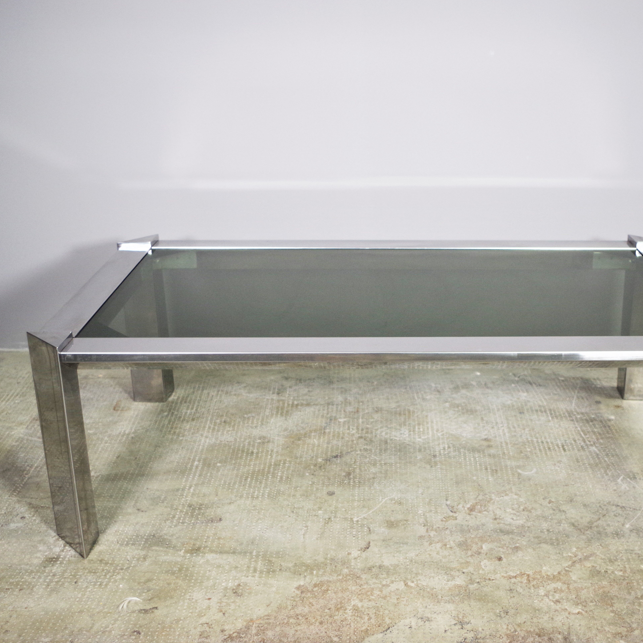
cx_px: 413
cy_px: 326
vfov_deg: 40.9
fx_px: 862
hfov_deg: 40.6
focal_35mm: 41
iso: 400
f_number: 4
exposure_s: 1/60
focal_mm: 21.25
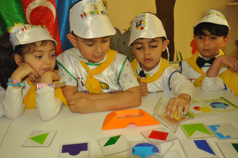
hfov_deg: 59.6
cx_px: 119
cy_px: 79
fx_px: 208
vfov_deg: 41.6
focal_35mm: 32
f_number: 5.6
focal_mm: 21
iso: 500
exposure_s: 1/50
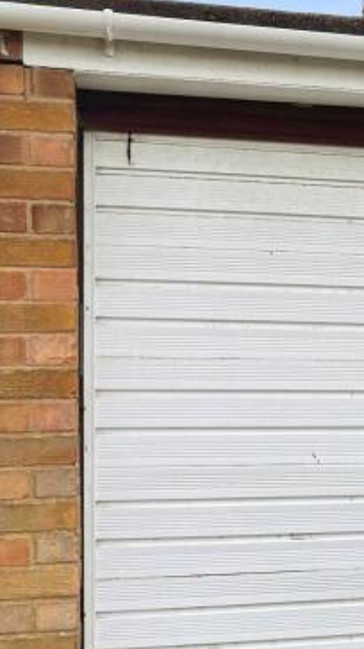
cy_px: 471
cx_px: 626
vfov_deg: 26.3
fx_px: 1374
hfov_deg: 13.7
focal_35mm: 80
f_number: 1.6
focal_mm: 5.96
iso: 50
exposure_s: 1/787
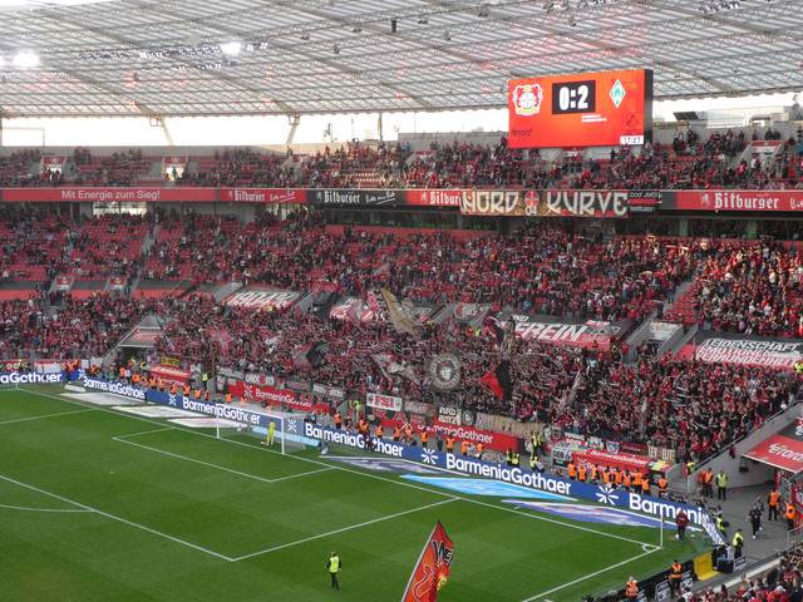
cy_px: 301
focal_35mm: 50
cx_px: 402
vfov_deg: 29.1
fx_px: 1160
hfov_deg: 38.2
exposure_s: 1/80
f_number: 4.1
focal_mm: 9
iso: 80
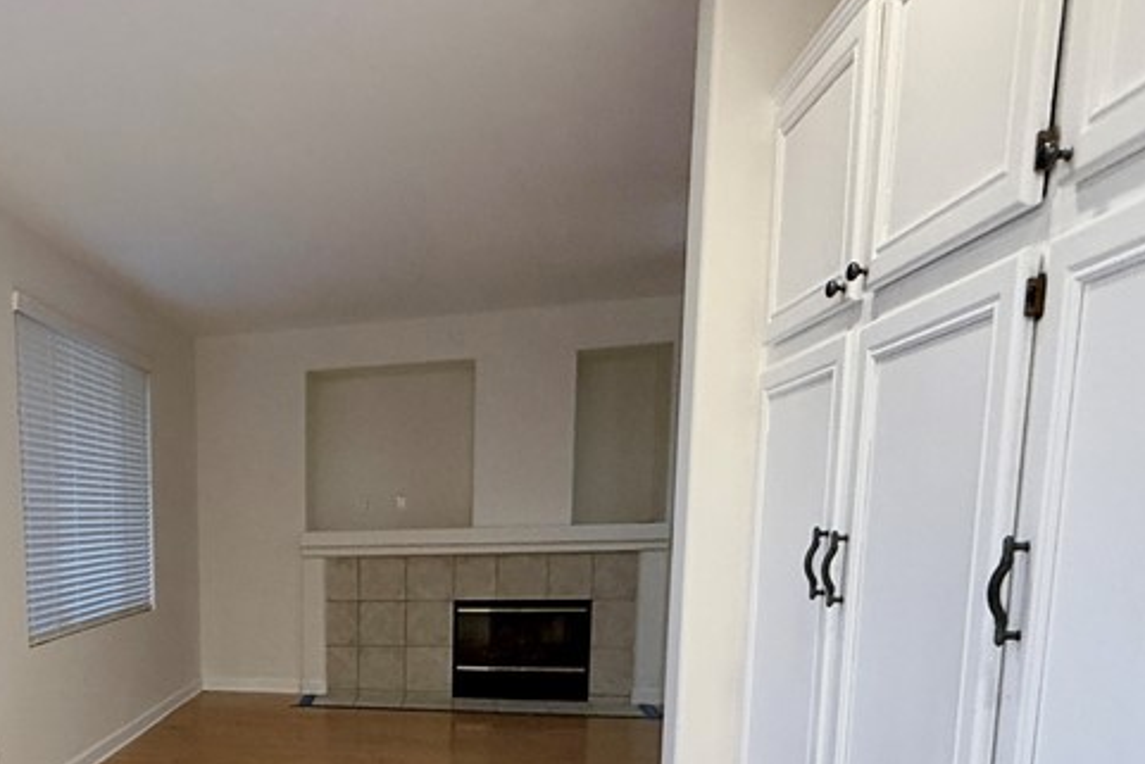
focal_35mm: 31
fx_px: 986
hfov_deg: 53.1
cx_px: 121
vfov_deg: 39.8
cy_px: 659
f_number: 2.2
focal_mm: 2.22
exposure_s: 1/60
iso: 160
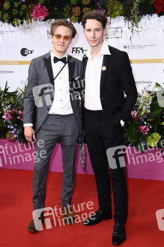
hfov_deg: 25.9
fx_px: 356
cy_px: 124
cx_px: 82
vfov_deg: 38.2
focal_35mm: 52
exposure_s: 1/250
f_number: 5.6
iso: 640
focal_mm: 52
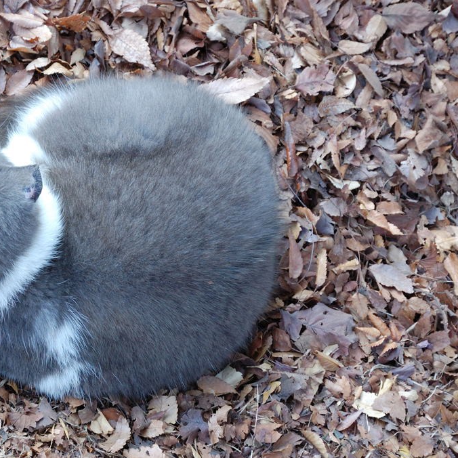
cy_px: 230
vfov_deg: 16.1
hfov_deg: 16.1
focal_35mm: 108
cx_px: 133
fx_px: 1617
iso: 500
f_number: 8
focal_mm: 56
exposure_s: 1/30
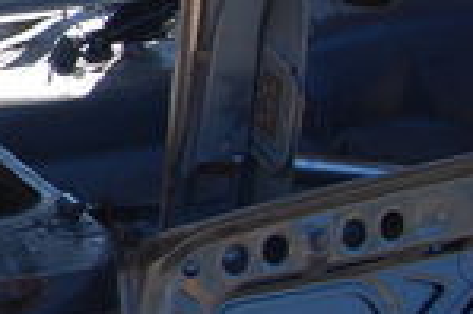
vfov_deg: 8.8
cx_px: -536
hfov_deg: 11.6
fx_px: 2034
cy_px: 16
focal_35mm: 155
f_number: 6.3
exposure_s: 1/160
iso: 200
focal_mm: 24
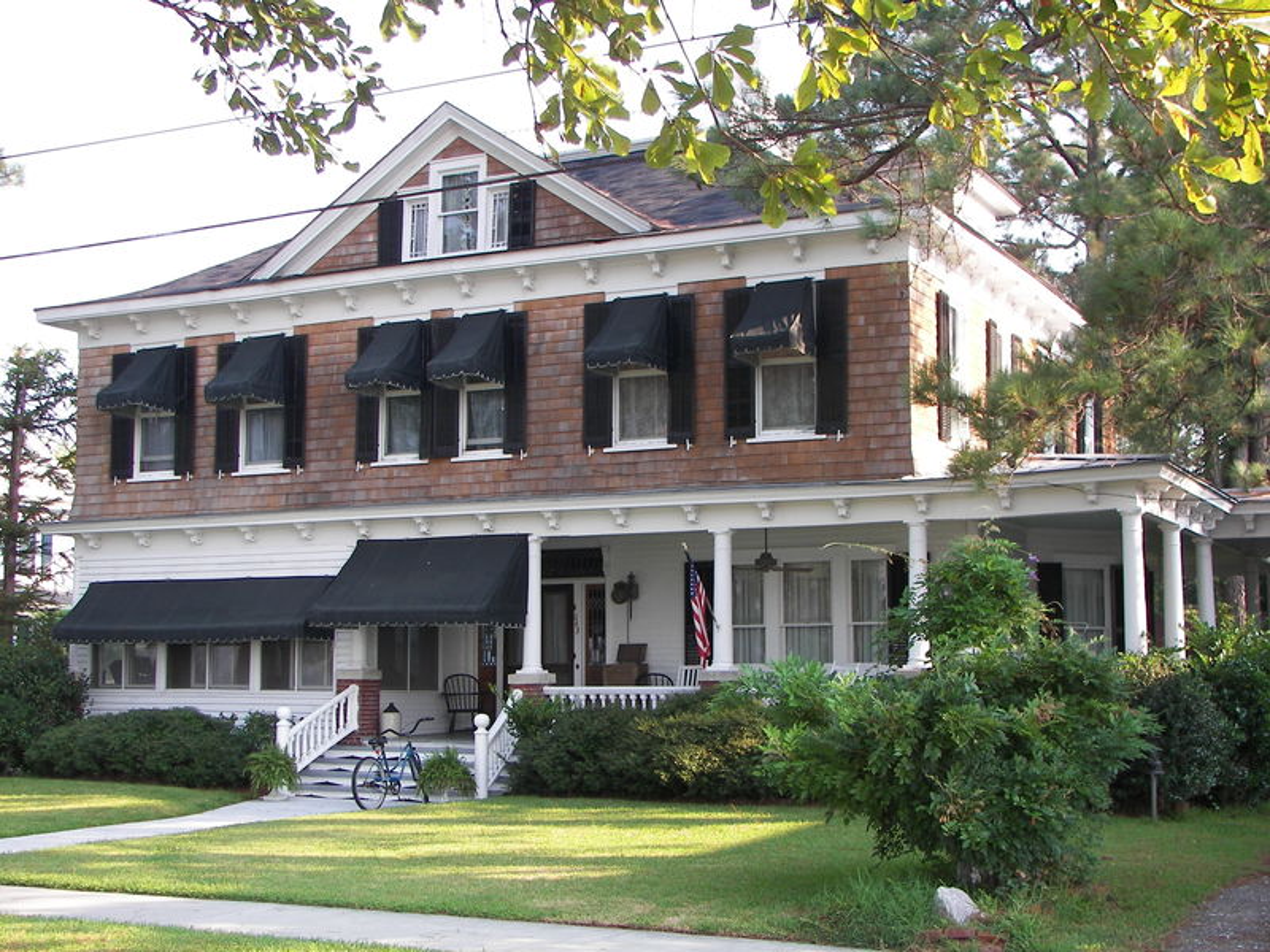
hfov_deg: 38.2
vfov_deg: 29.1
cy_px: 476
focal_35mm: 50
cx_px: 635
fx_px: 1834
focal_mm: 8.3
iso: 50
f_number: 2.8
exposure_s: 1/100
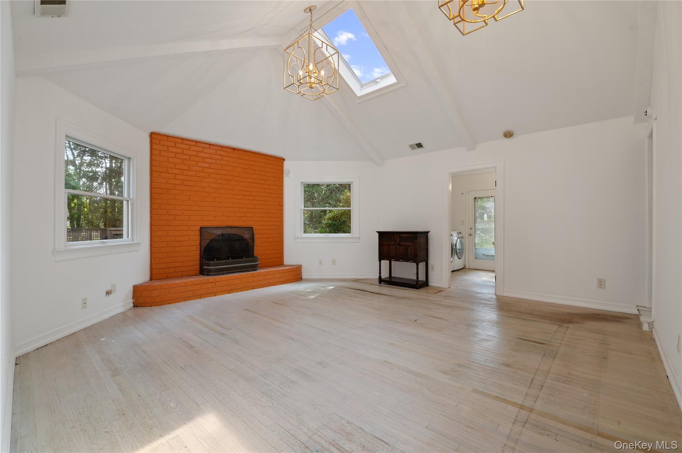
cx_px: 341
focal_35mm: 15
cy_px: 226
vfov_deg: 77.2
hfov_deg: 100.4
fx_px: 284
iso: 500
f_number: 8
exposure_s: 1/40
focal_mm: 15
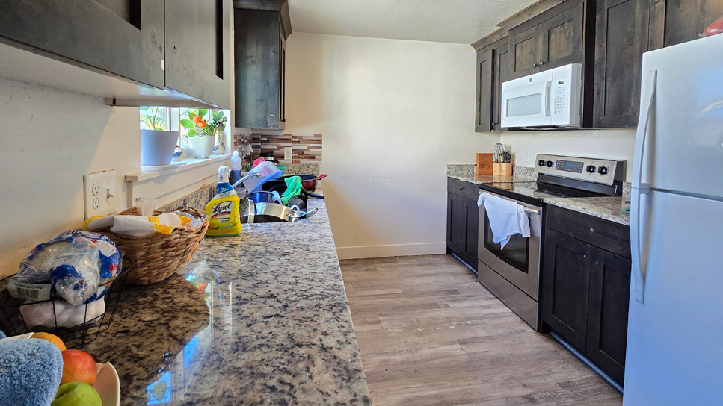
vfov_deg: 69.7
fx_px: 288
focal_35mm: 15
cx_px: 366
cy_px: 159
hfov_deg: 103.0
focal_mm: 2.2
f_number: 2.2
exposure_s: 1/60
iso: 200
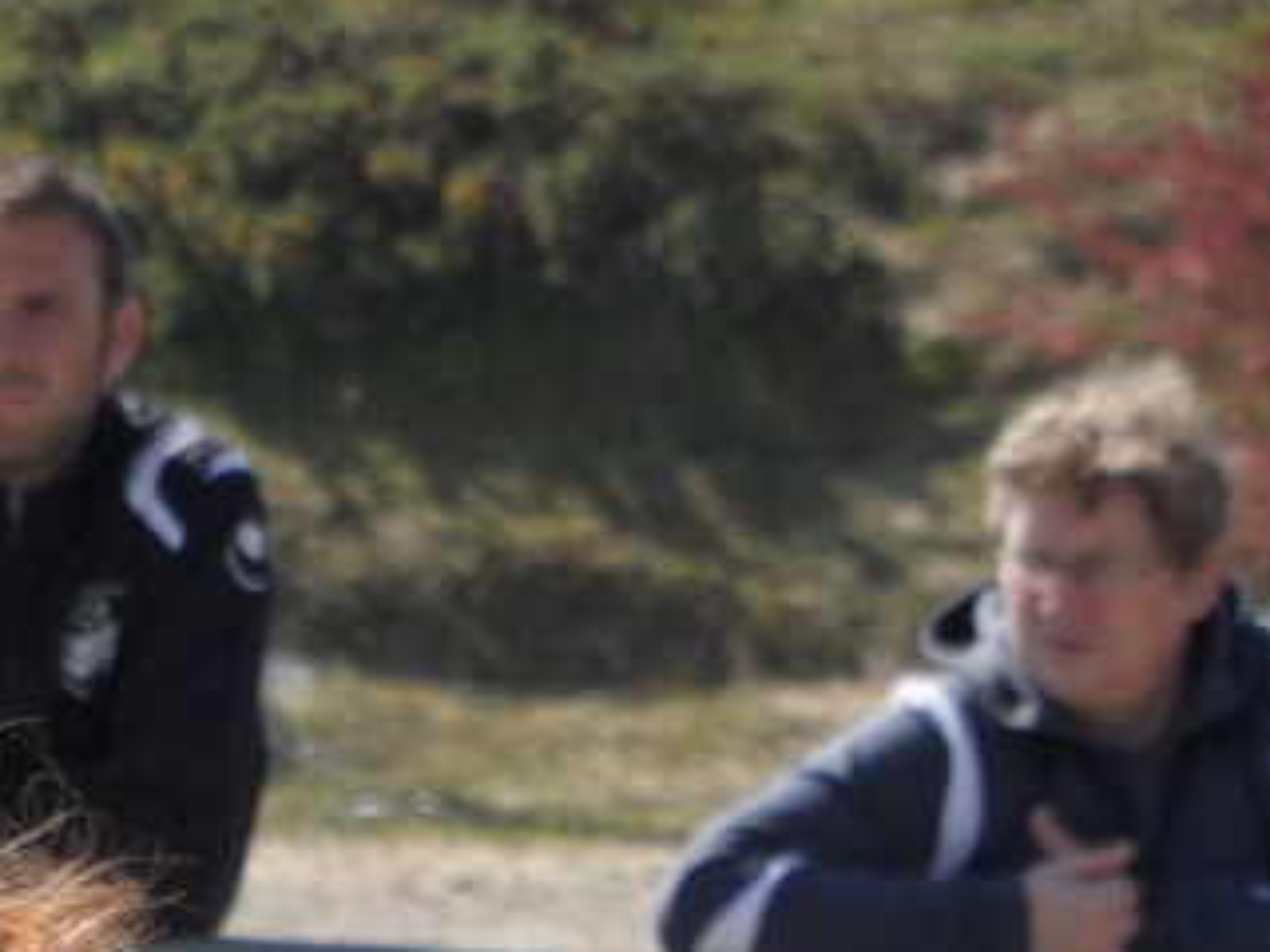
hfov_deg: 3.1
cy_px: 1357
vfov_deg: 2.4
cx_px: -194
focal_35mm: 630
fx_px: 23114
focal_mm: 34.8
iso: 80
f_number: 4.6
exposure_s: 1/350
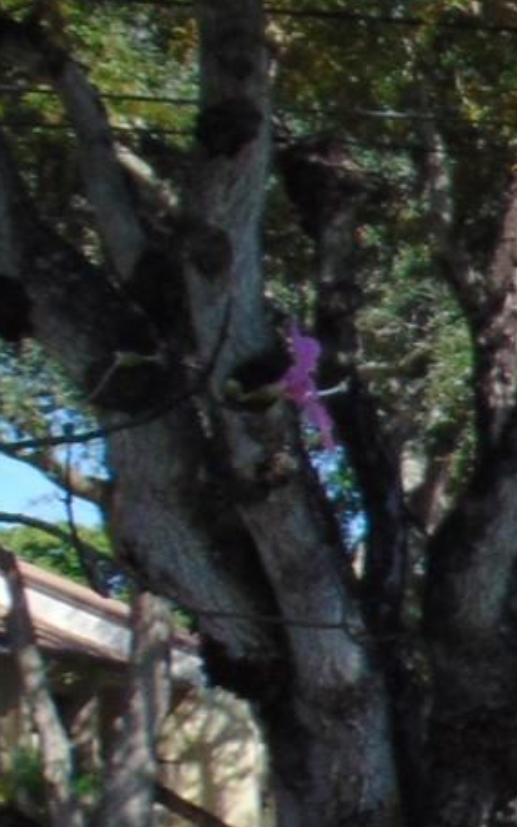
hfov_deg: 5.9
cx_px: 1803
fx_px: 4509
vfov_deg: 10.4
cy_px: 744
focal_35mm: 200
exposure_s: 1/640
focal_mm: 7.6
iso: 80
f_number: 3.3
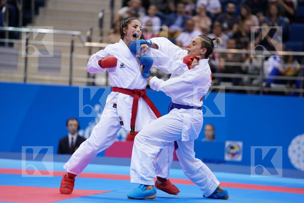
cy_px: 102
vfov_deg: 6.9
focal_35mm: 200
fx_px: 1689
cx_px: 152
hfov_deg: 10.3
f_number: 2.8
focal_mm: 200
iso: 1250
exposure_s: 1/1000
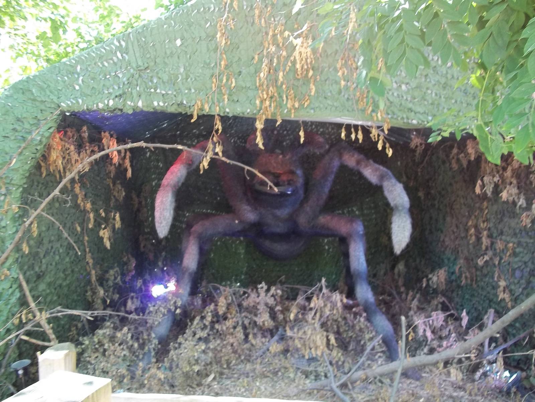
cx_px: 268
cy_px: 201
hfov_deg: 56.8
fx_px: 495
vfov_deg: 44.2
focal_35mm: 32
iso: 140
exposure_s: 1/30
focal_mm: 5.7
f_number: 2.9
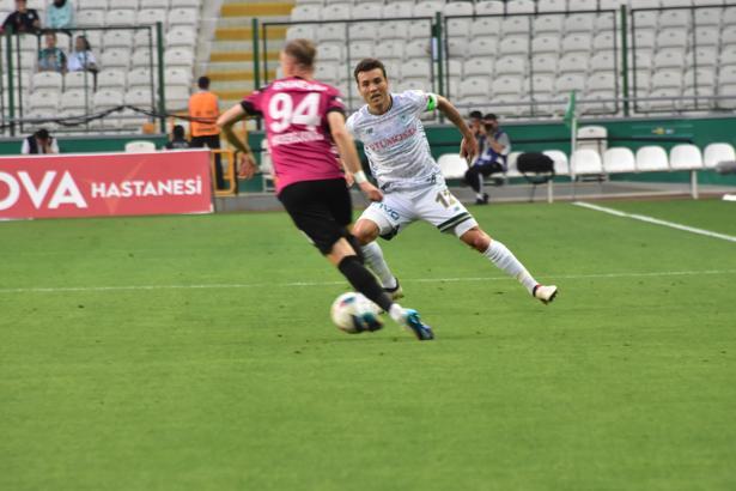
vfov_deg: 3.1
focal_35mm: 450
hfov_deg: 4.6
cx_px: 368
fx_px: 9199
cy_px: 246
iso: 2000
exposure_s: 1/200
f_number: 7.1
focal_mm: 300
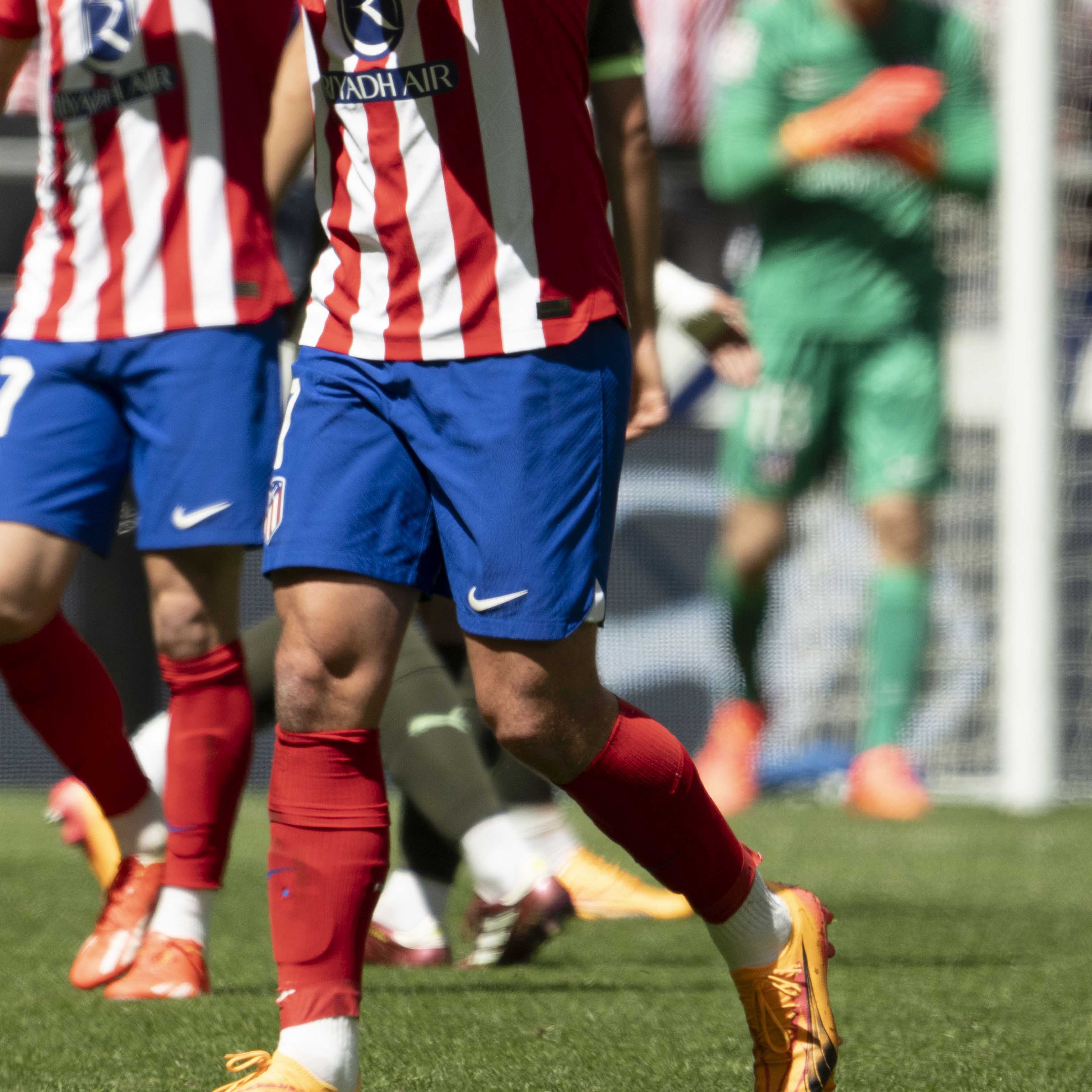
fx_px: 44434
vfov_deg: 1.4
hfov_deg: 1.4
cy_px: 282
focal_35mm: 1245
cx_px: 219
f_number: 6.3
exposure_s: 1/1000
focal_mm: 600
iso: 320
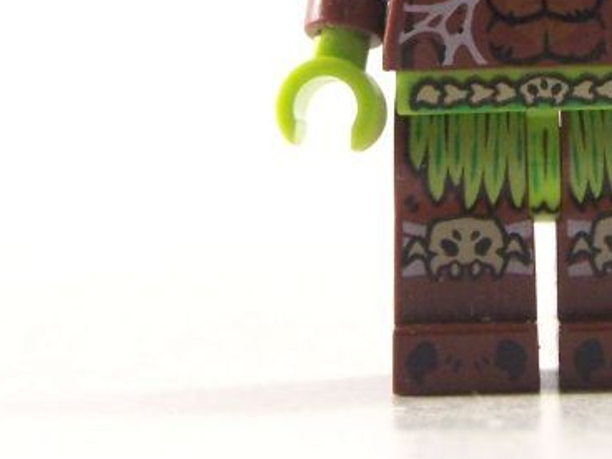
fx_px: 4031
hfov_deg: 8.6
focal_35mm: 228
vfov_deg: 6.5
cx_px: 564
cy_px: -48
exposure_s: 1/30
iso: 200
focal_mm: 13.7
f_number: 3.6
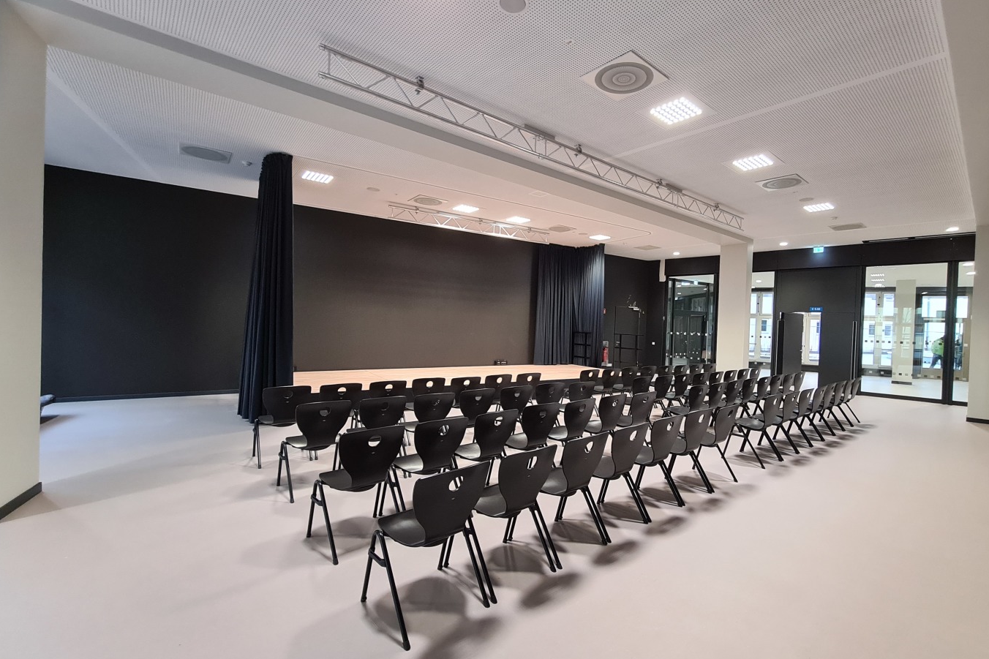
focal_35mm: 15
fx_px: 412
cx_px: 535
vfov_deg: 77.3
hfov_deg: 100.2
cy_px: 332
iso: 320
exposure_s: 1/33
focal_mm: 2.2
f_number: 2.2
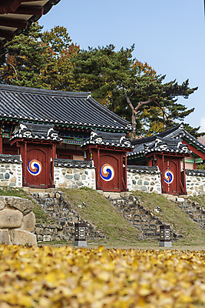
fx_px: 597
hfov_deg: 19.5
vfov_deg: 28.8
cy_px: 154
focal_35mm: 70
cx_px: 102
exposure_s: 1/800
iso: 200
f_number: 5.6
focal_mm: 70
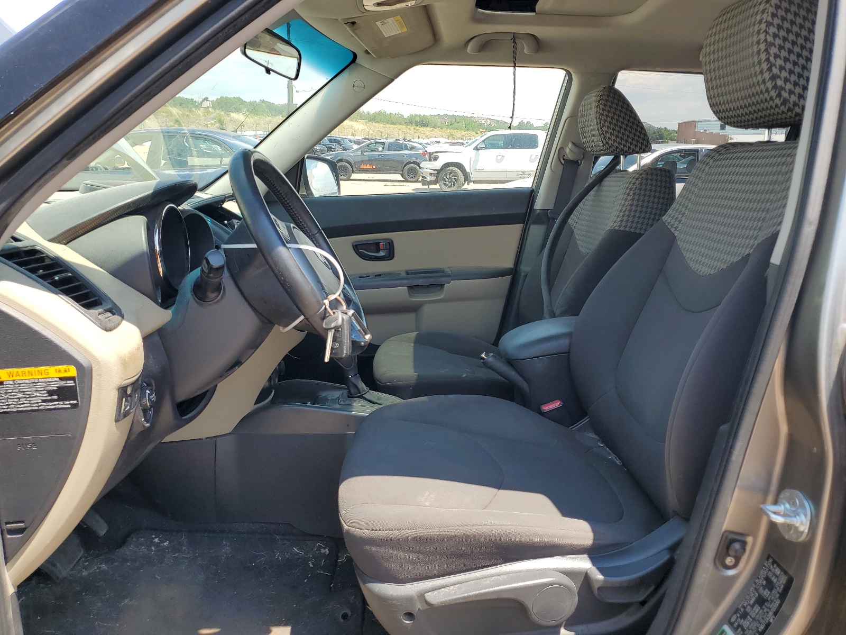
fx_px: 635
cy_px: 318
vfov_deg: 53.1
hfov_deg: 67.3
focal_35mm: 26
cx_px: 423
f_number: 1.5
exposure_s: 1/769
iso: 50
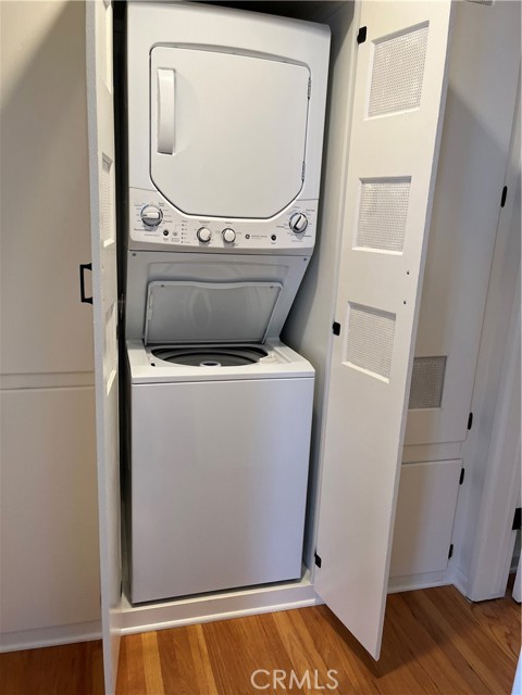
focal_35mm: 26
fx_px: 523
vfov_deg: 67.3
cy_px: 348
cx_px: 261
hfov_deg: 53.1
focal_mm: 5.1
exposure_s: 1/120
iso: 125
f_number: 1.6
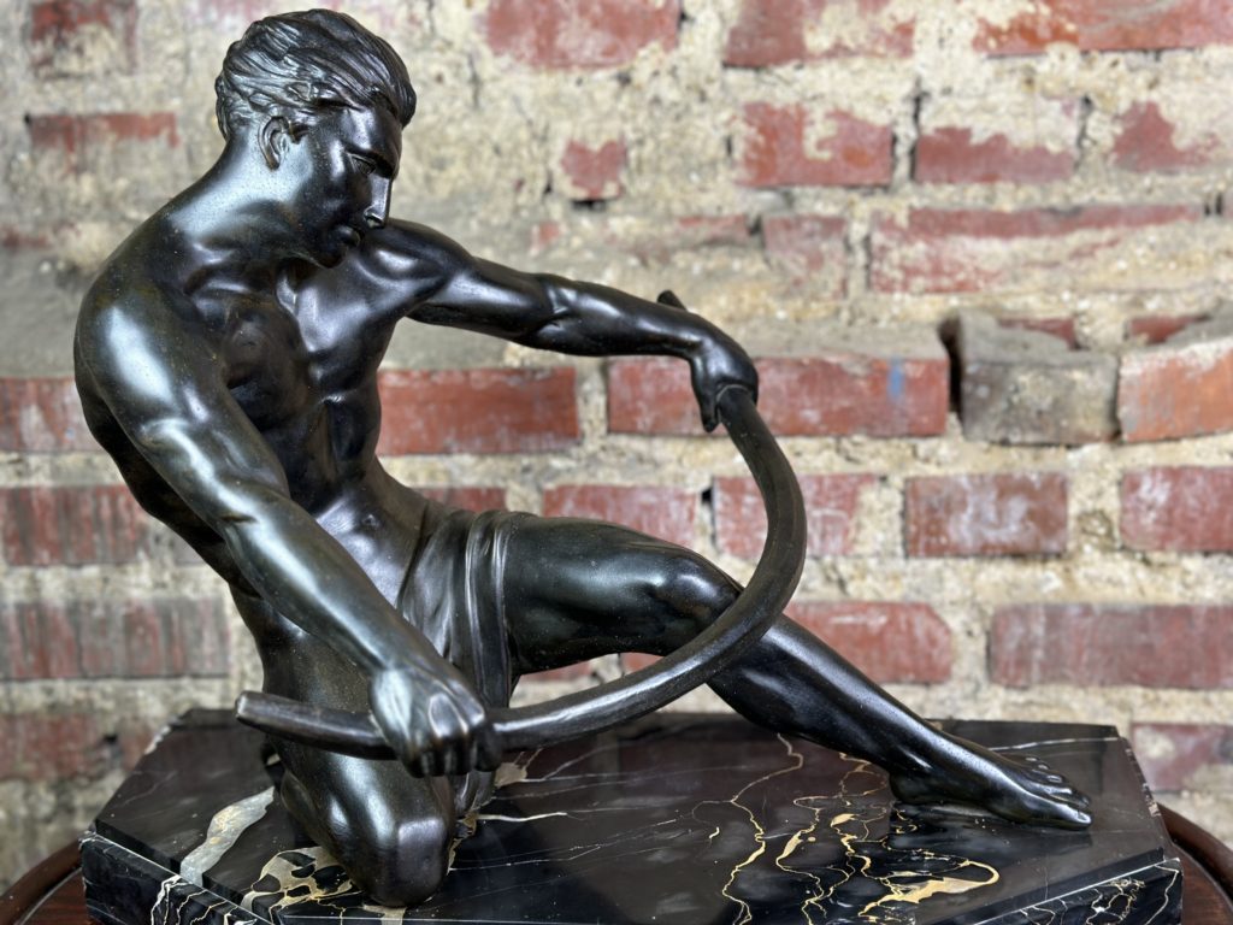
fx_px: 1710
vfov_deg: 30.3
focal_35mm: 48
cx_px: 616
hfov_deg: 39.7
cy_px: 462
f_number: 1.78
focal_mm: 6.86
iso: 64
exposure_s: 1/50
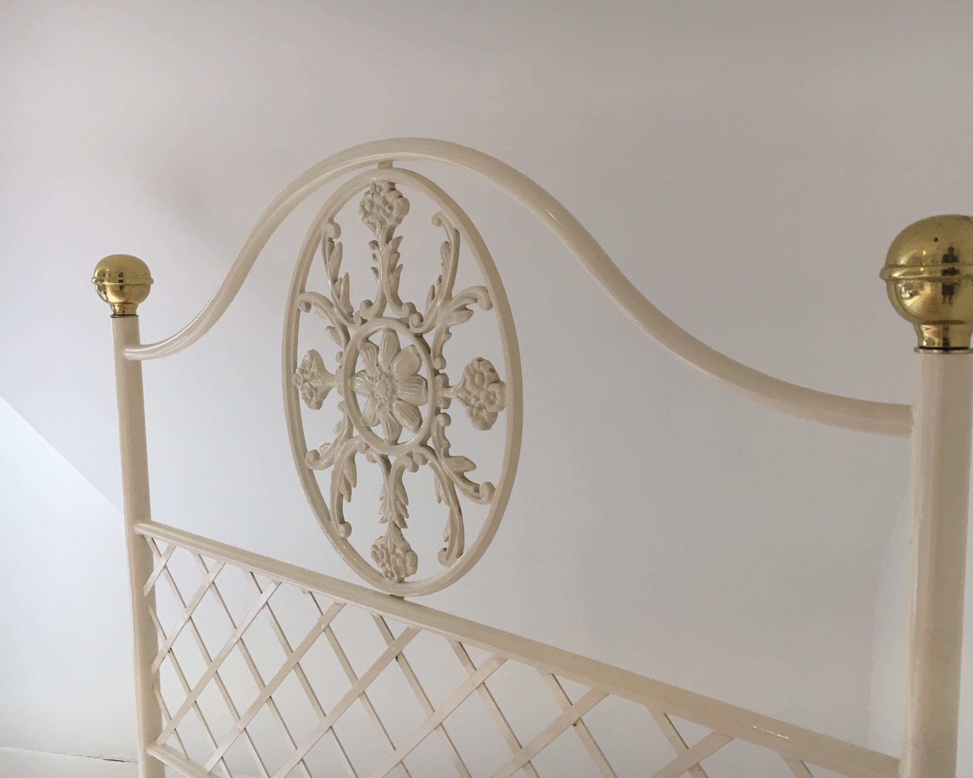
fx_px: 893
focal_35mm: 31
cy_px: 388
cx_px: 531
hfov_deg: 57.1
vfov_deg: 47.1
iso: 32
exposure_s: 1/33
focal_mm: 4.15
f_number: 2.2
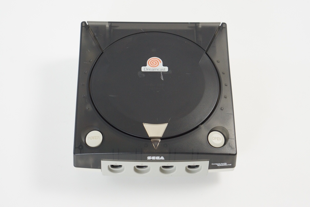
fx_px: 646
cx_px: 155
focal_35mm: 75
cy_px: 104
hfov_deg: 27.0
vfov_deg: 18.2
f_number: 6.3
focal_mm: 50
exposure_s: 1/80
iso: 1000
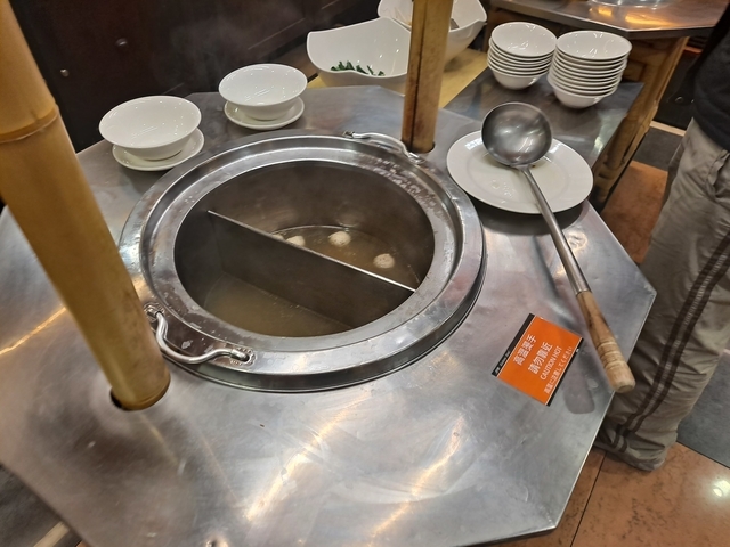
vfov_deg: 56.8
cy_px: 274
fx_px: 506
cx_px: 365
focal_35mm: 24
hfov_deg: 71.6
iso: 100
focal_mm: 5.23
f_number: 1.8
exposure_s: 1/60
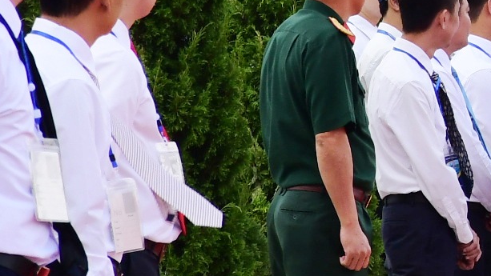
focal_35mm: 799
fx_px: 10404
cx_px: 960
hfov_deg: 2.7
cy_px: -86
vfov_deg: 1.5
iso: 500
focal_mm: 112
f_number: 11
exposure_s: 1/200
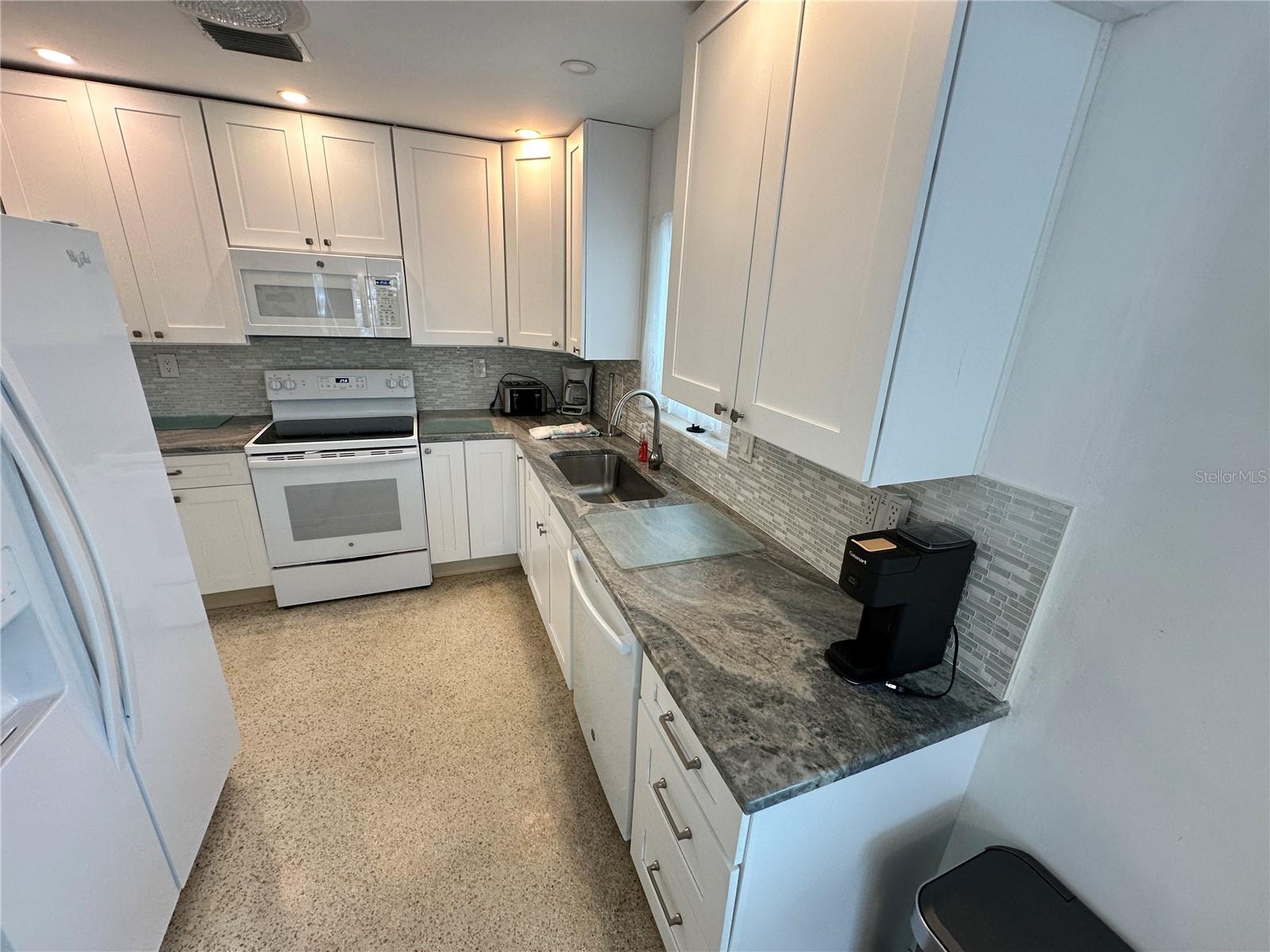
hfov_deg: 102.1
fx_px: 514
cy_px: 476
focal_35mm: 14
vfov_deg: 85.7
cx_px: 635
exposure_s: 1/120
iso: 125
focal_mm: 2.22
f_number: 2.2
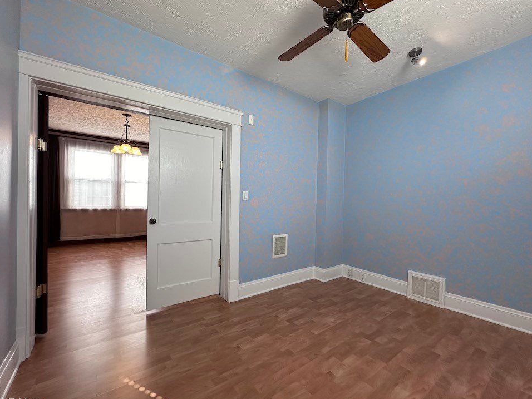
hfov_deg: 98.2
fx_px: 231
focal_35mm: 15
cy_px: 201
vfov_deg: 81.7
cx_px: 273
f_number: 2.2
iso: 250
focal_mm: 2.22
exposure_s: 1/120
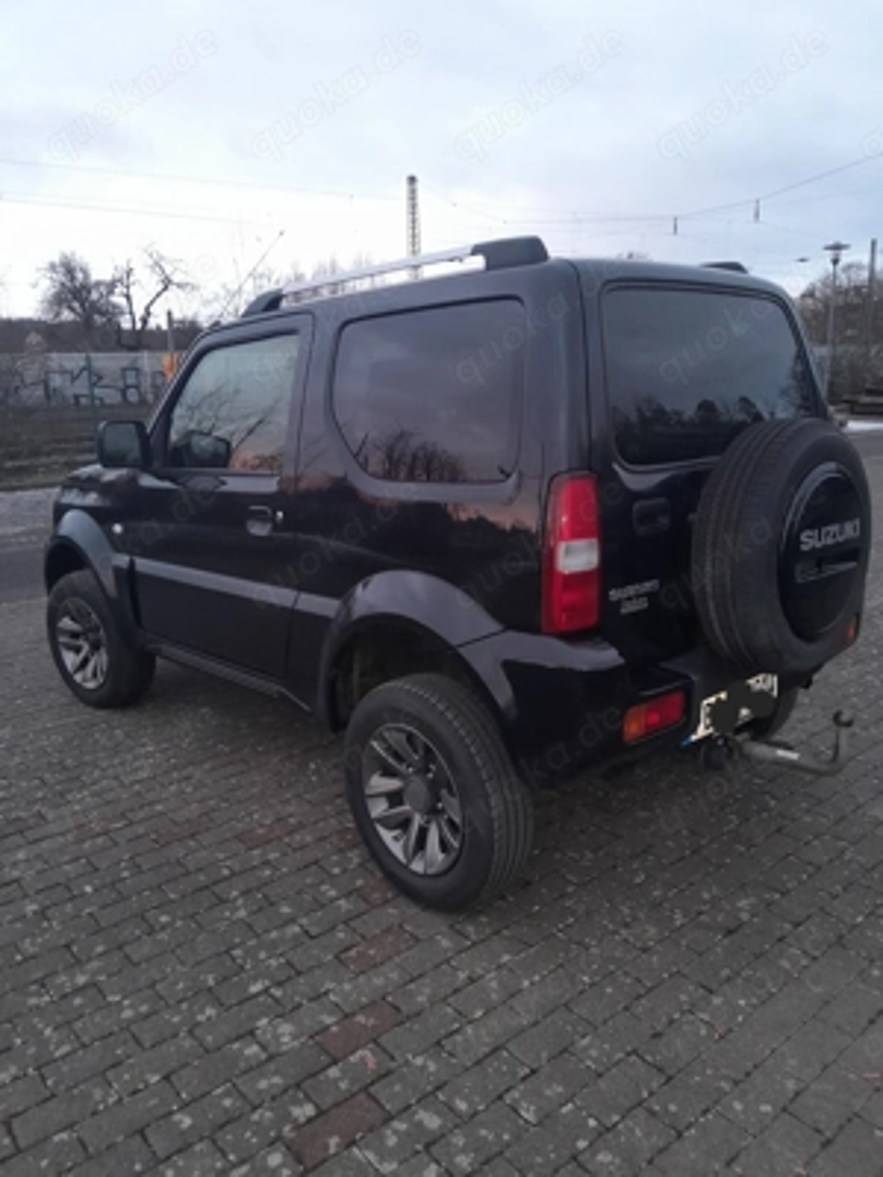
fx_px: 884
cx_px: 442
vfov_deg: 67.3
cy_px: 588
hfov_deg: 53.1
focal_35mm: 26
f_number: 1.8
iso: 320
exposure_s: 1/33
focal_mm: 3.98
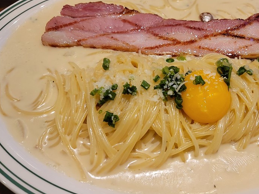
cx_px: 177
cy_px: 89
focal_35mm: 37
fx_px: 277
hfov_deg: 49.1
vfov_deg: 38.6
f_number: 1.8
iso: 160
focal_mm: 7
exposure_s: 1/60
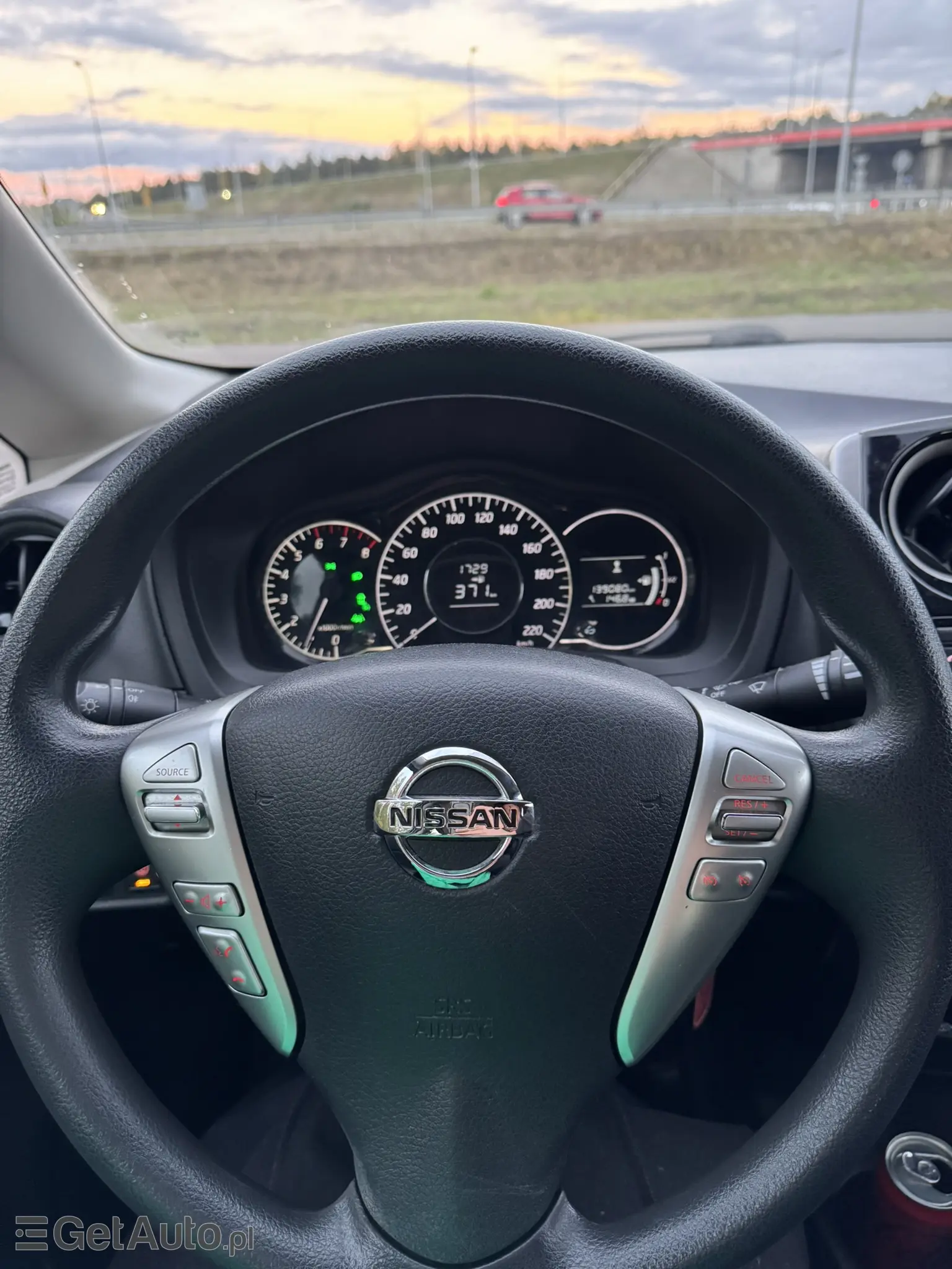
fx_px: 880
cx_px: 476
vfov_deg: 71.6
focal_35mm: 24
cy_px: 634
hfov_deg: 56.8
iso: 640
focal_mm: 6.76
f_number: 1.78
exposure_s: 1/57
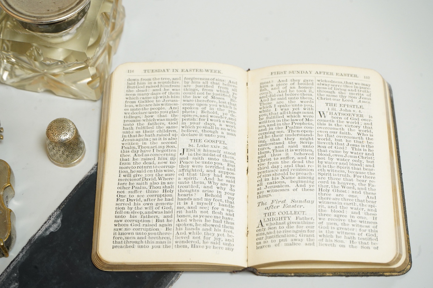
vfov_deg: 19.4
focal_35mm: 70
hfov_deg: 28.9
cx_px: 216
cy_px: 144
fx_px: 841
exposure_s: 1/50
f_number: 10
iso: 2500
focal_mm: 70
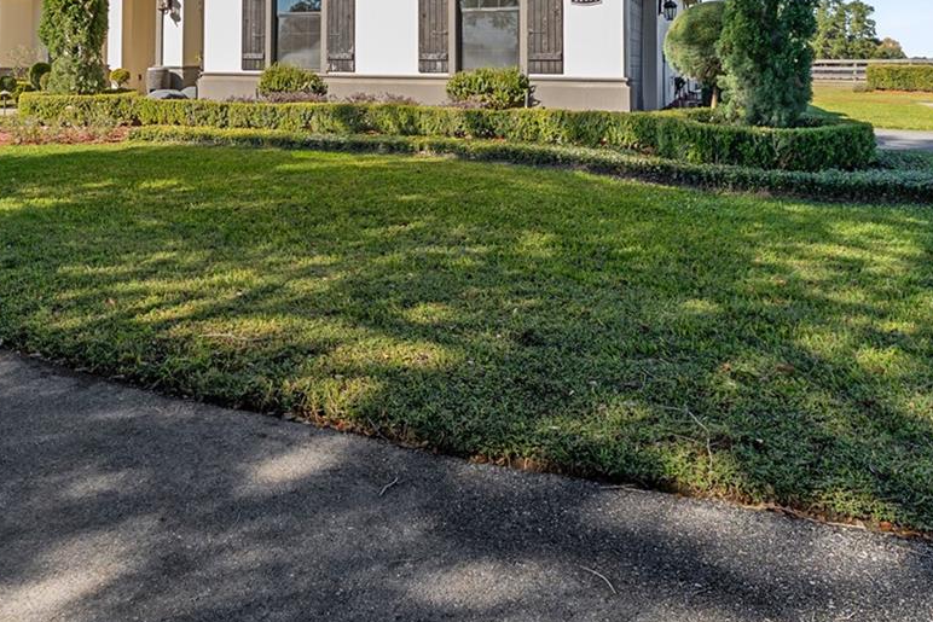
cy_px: 35
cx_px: 291
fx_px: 800
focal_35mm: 31
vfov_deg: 38.8
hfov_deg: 58.7
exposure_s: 1/500
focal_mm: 14.9
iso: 500
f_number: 7.1
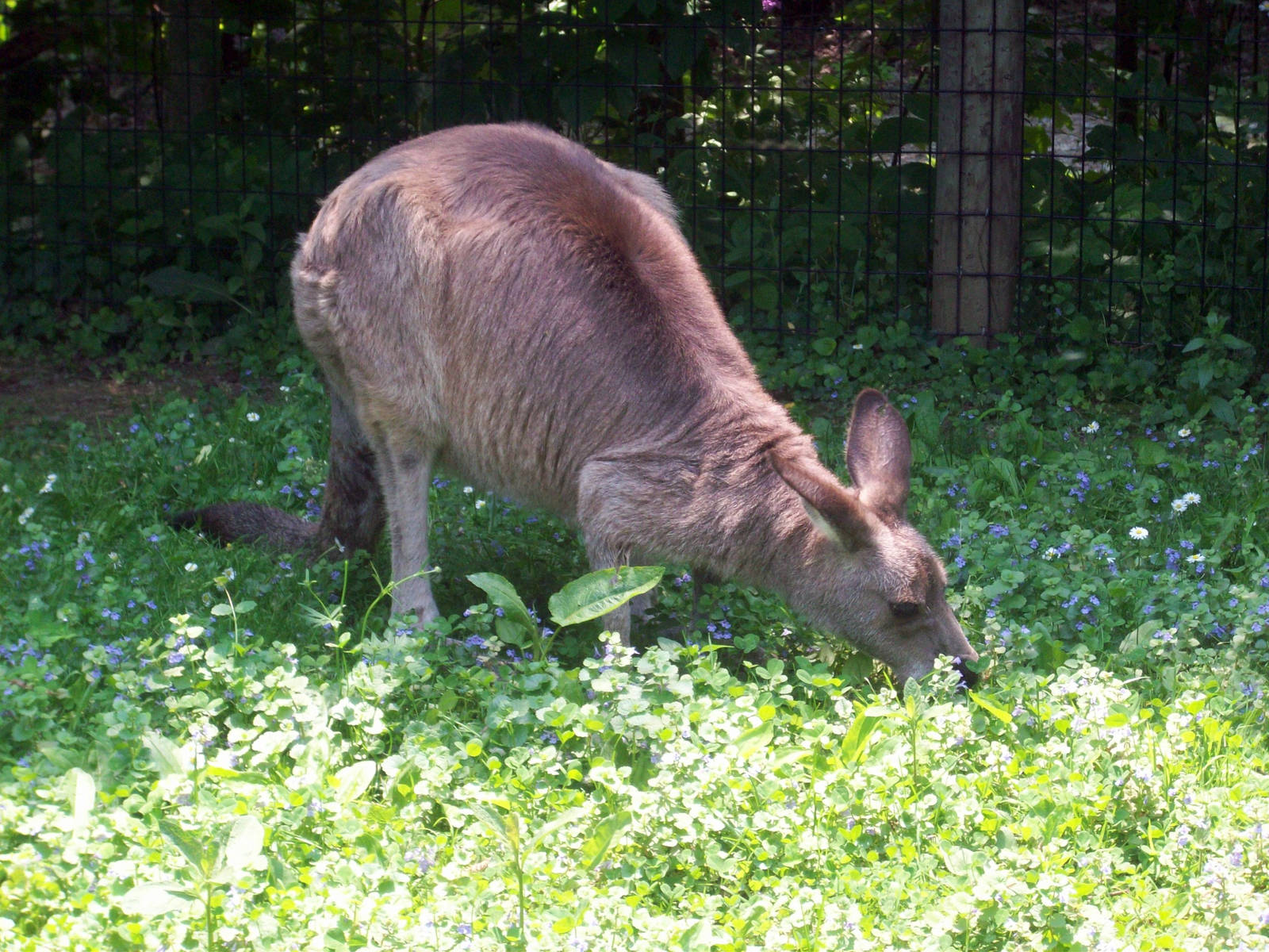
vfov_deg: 13.3
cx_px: 634
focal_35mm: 111
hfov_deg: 17.7
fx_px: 4069
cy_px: 476
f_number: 5.2
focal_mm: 18.6
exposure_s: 1/90.2
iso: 95
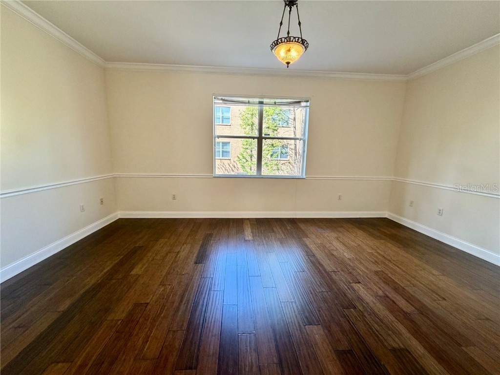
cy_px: 188
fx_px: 202
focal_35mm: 14
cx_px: 250
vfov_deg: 85.7
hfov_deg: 102.1
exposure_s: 1/120
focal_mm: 2.22
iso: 200
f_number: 2.2
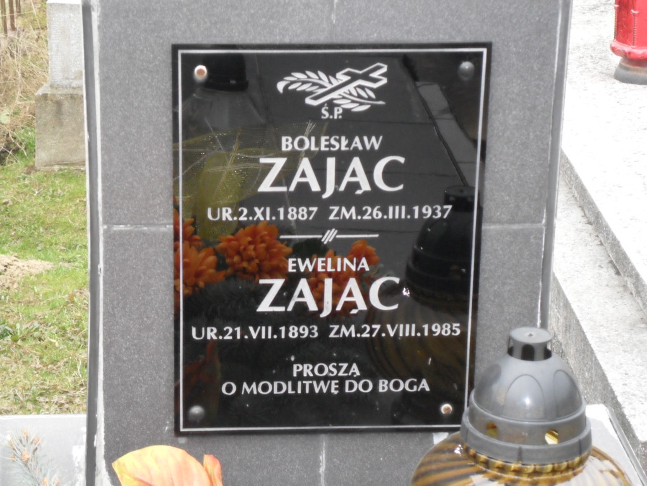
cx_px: 324
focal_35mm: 108
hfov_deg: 18.2
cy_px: 243
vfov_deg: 13.7
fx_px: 2019
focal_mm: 19.6
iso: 320
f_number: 5
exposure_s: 1/60
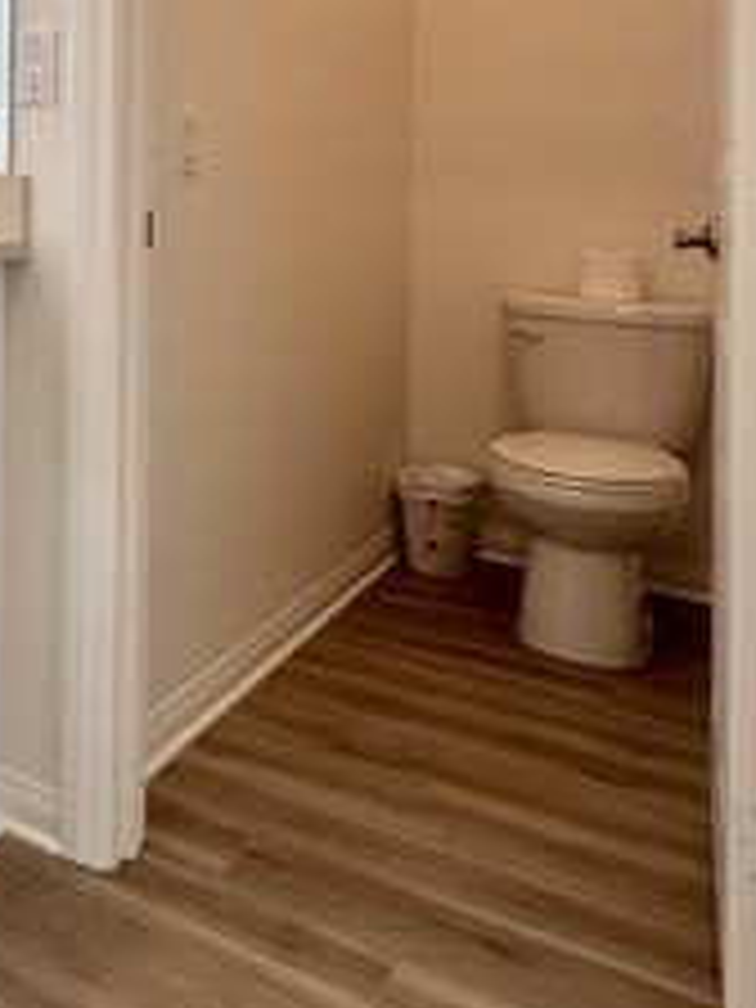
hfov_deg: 28.1
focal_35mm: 40
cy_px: 176
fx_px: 1165
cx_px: -284
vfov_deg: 44.1
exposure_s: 1/120
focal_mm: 2.22
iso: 64
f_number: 2.2
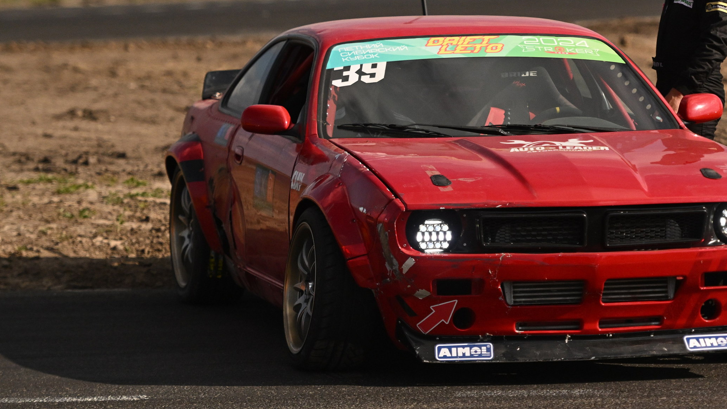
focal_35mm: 263
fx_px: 5070
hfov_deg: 8.2
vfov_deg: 4.6
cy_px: 132
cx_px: 445
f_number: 2.8
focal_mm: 135
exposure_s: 1/32000
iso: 1250
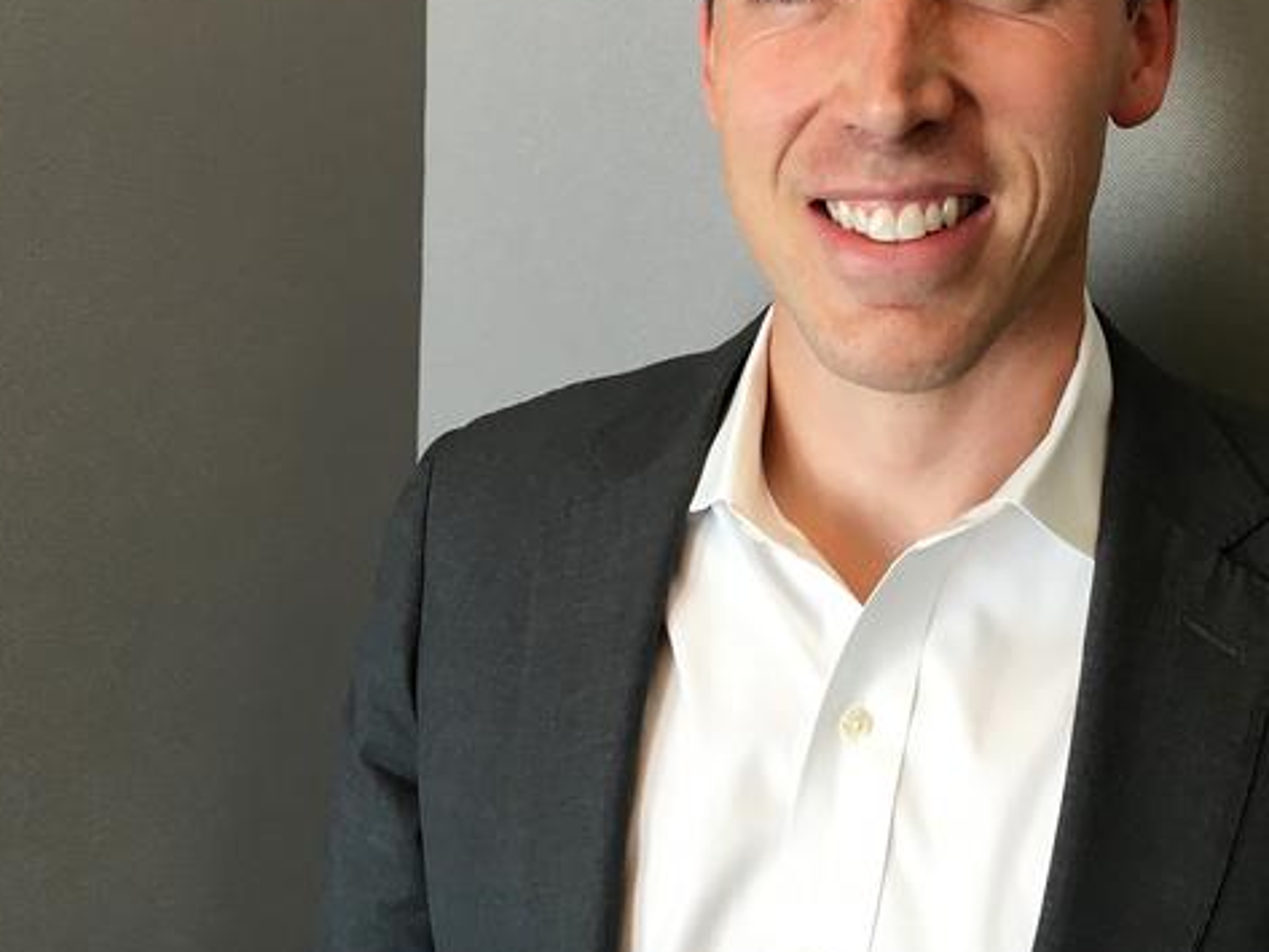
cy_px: 292
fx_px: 1797
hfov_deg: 38.2
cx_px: 904
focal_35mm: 49
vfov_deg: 29.4
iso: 32
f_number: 2.2
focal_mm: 4.15
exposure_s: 1/40
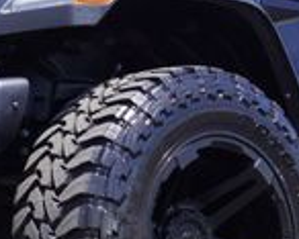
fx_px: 1426
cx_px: 186
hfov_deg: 12.0
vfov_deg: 9.6
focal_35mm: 161
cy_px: 106
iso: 100
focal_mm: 26
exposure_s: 1/100
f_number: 8
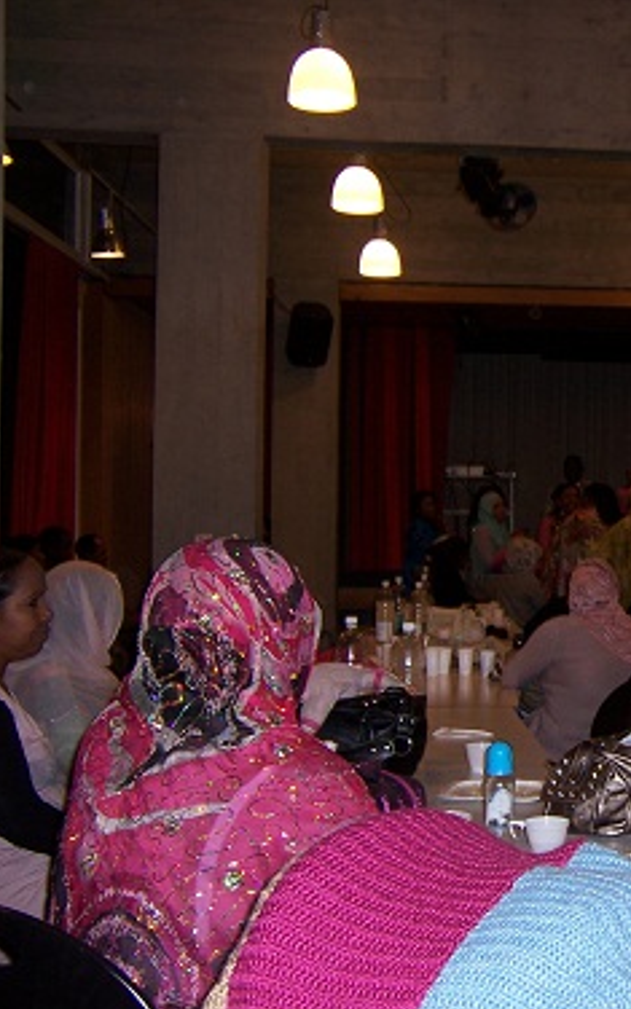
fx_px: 1321
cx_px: 679
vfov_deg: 41.8
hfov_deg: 25.1
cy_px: 517
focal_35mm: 48
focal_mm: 5.5
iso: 80
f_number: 2.8
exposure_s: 1/60
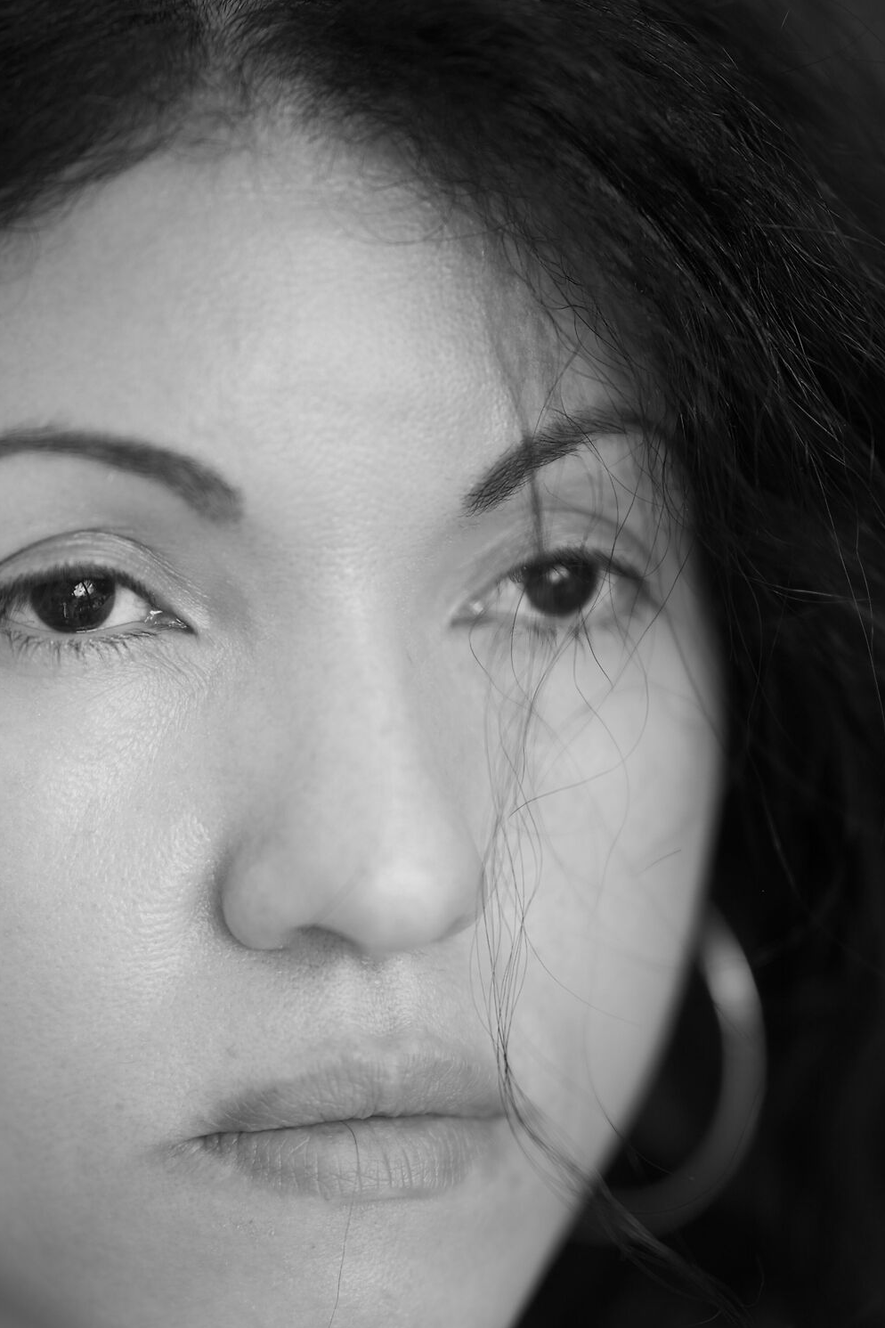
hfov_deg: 8.1
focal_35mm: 169
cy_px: 860
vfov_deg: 12.1
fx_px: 6231
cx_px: 318
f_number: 1.4
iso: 100
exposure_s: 1/125
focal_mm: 105
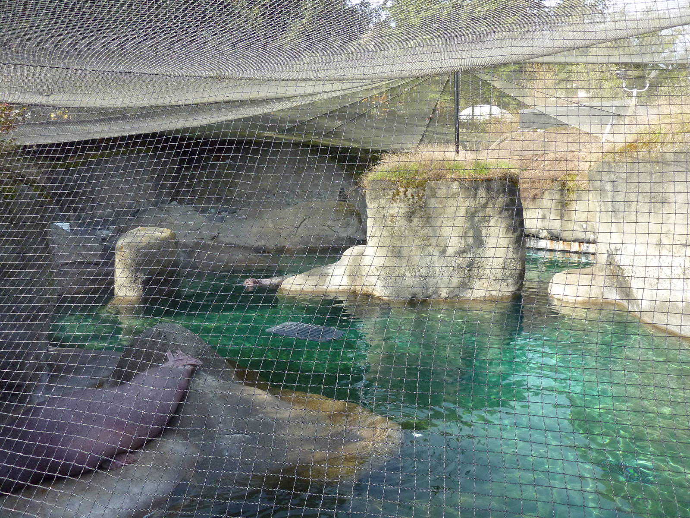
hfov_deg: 69.4
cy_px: 259
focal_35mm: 25
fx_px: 498
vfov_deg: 54.9
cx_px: 345
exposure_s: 1/500
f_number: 3.3
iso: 250
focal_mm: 4.1
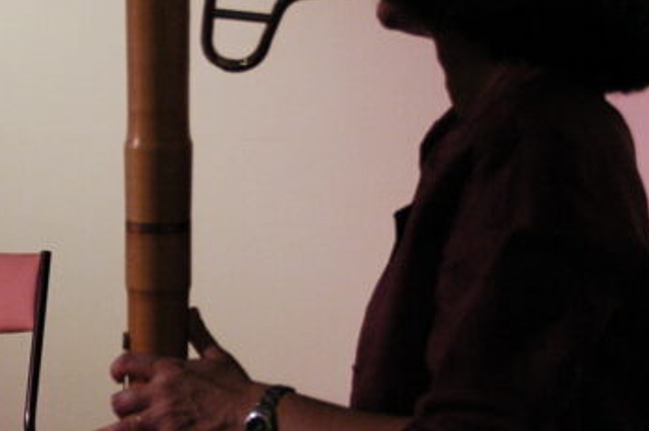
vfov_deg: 10.0
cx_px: -115
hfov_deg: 14.6
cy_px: 261
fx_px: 2458
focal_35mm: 136
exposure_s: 1/30
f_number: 4.5
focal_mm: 31
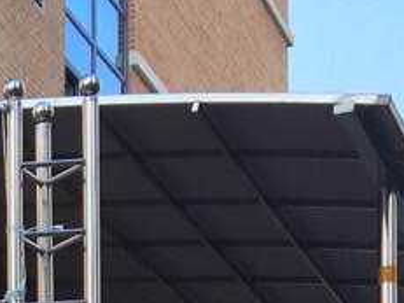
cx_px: -516
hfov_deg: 10.7
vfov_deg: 8.2
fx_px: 1878
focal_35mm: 161
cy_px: 807
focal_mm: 4.15
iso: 25
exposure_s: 1/251
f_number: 2.2
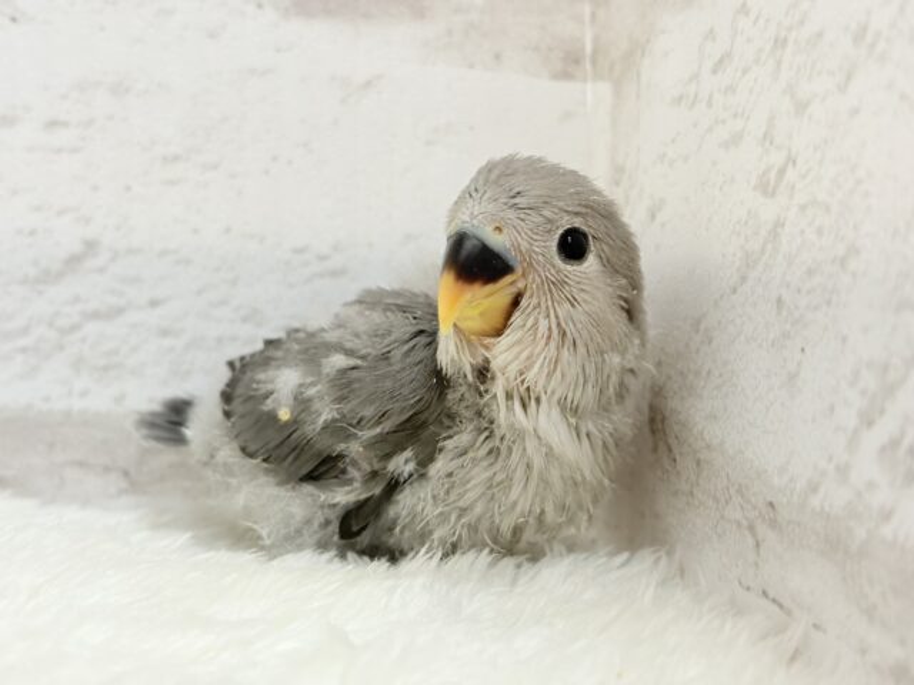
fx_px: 1373
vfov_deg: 28.0
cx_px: 457
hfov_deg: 36.8
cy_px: 342
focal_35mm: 52
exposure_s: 1/50
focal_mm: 5.96
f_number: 1.6
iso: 80
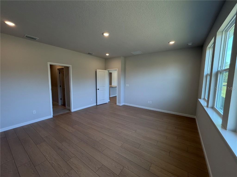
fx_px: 96
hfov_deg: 102.1
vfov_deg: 85.7
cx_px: 118
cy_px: 88
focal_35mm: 14
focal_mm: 2.22
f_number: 2.2
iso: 125
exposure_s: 1/120
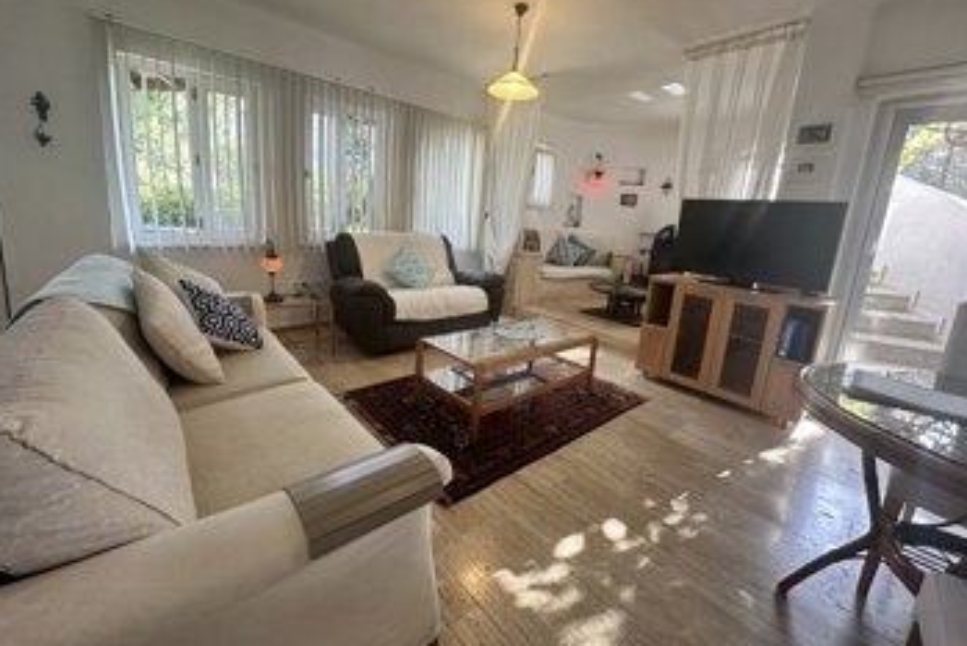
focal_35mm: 15
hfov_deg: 100.3
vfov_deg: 77.1
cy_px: 288
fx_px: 403
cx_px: 471
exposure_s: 1/100
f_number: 2.2
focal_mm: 2.22
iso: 200
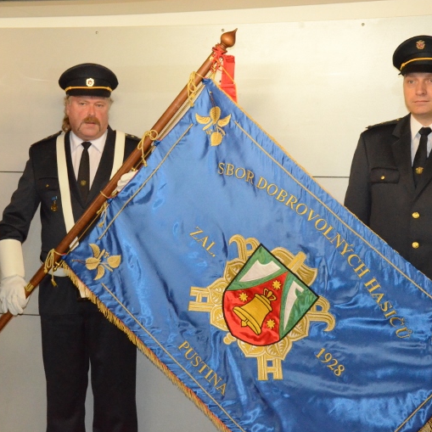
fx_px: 1073
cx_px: 125
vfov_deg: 22.8
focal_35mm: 76
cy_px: 215
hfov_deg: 22.6
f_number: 8
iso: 6400
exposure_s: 1/60
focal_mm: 38
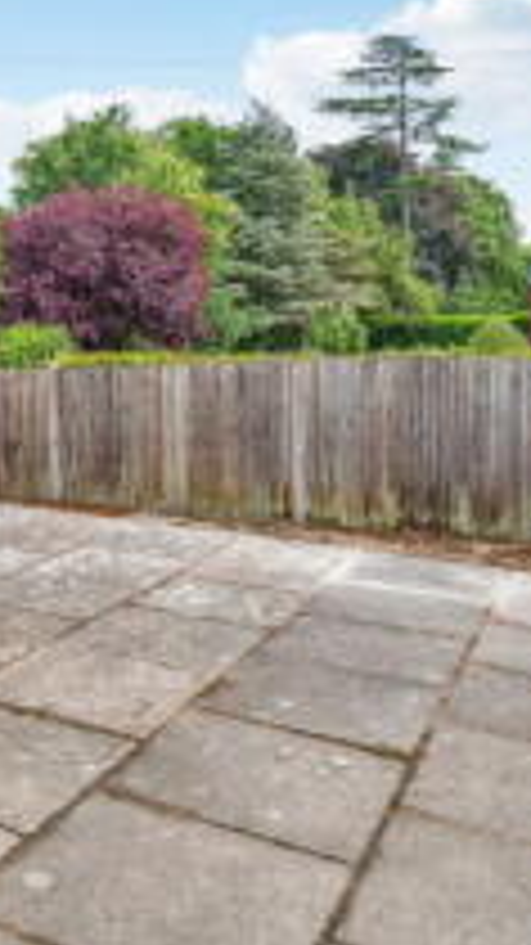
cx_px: -58
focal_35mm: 38
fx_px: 952
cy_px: 295
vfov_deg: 51.5
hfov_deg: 28.3
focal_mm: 16
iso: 640
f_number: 5.6
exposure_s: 1/640
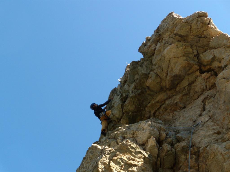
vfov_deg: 25.2
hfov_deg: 33.2
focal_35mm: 58
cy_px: 86
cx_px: 115
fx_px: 385
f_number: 4
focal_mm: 10.4
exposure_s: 1/320
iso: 80
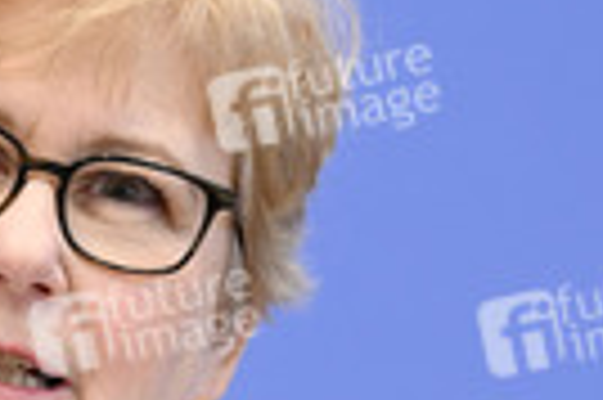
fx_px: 7344
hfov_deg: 4.7
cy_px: 436
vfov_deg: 3.1
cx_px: -245
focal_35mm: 439
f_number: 4.5
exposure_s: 1/400
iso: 2500
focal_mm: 130
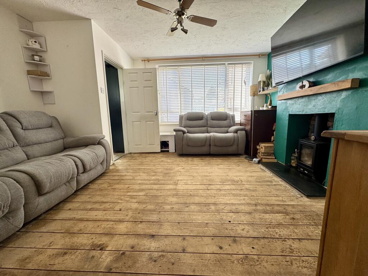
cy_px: 138
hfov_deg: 102.1
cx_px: 184
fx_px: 149
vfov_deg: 85.7
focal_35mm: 14
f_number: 2.2
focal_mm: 2.22
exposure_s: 1/99
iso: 64
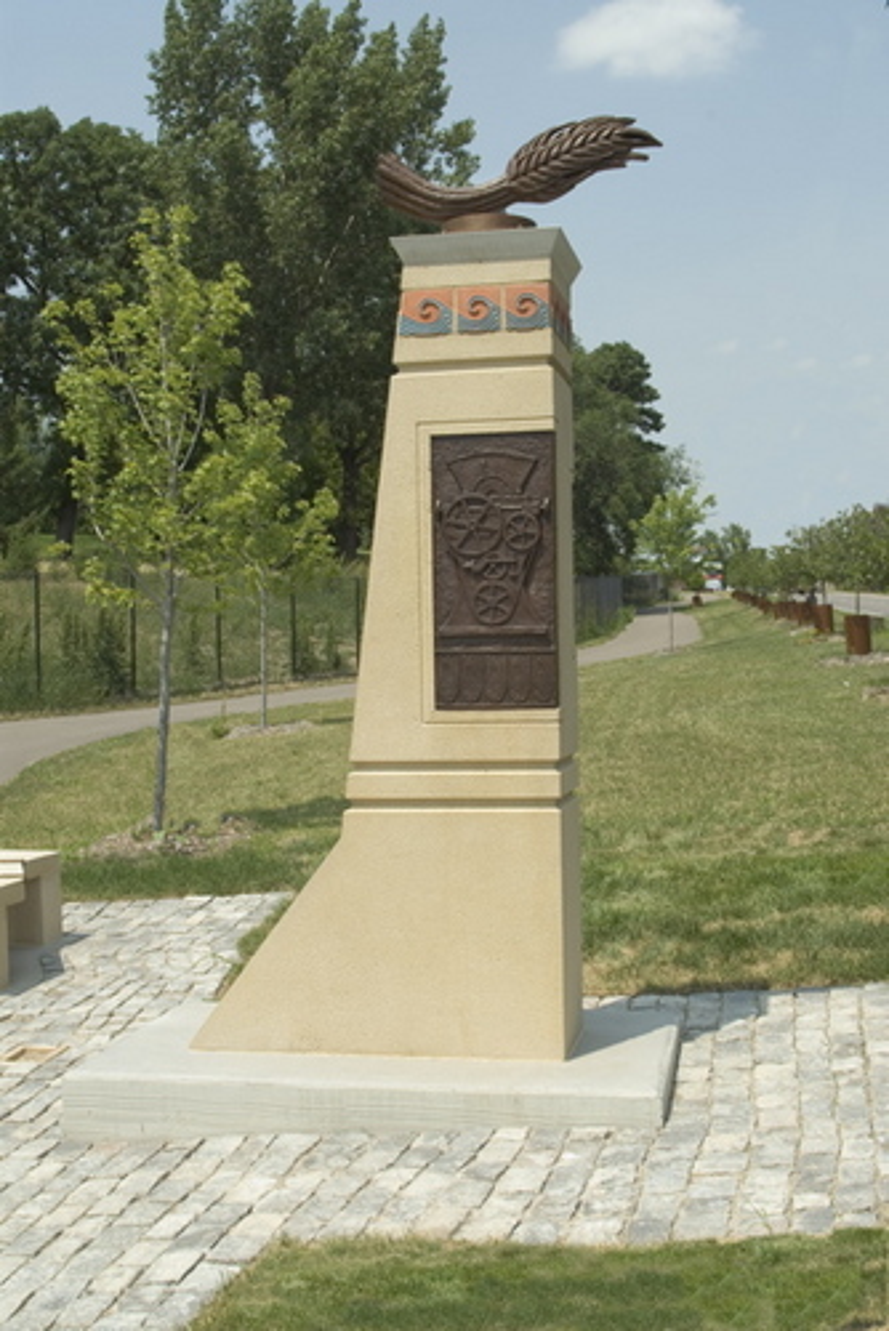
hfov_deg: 31.9
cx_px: 444
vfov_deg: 46.4
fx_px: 1553
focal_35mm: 42
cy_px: 666
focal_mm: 28
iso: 100
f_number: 13
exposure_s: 1/60
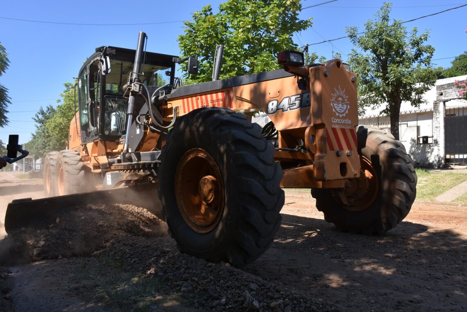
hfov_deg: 67.4
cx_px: 234
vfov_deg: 47.9
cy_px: 156
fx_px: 350
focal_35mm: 27
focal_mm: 18
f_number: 8
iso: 250
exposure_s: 1/500
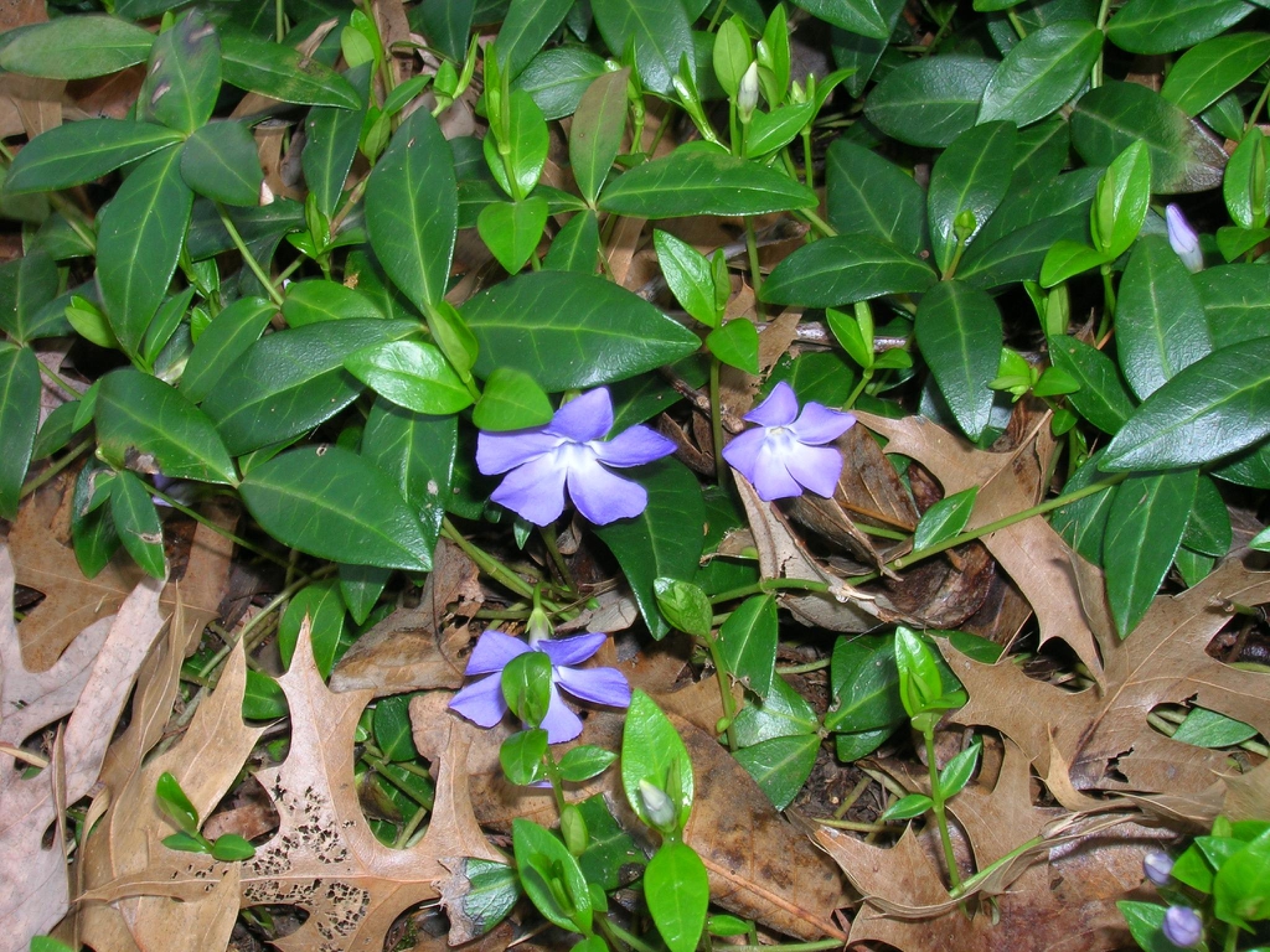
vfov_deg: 31.5
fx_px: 1688
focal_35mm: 46
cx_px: 635
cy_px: 476
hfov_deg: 41.2
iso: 50
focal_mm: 7.7
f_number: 5.4
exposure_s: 1/60.1
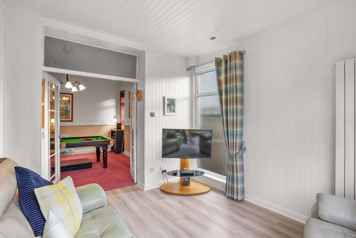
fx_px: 168
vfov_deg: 70.5
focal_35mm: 17
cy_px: 119
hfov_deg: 93.3
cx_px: 178
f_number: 8
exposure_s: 1/5
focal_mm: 17
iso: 250
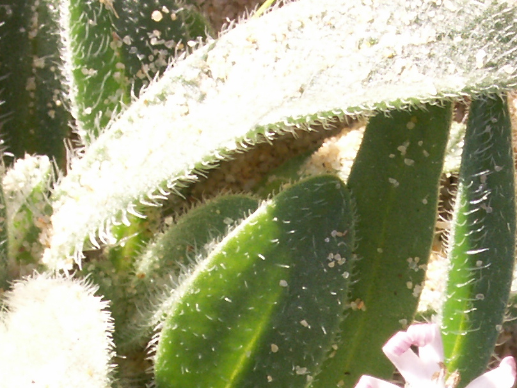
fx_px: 3226
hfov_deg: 9.1
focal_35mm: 216
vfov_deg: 6.8
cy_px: 430
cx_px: 460
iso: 50
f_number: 5.6
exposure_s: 1/100
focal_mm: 10.28
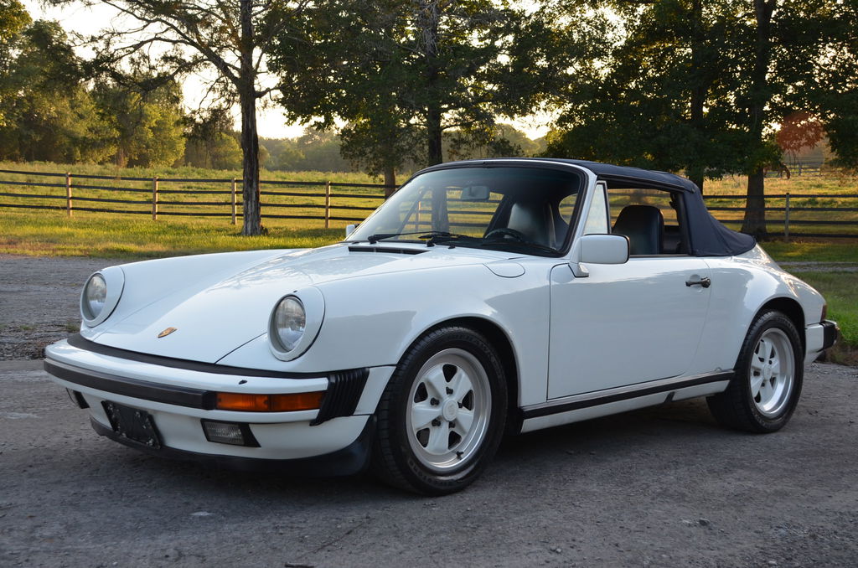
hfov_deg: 42.4
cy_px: 284
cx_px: 429
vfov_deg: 28.8
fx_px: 1106
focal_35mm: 46
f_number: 5
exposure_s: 1/100
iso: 400
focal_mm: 31
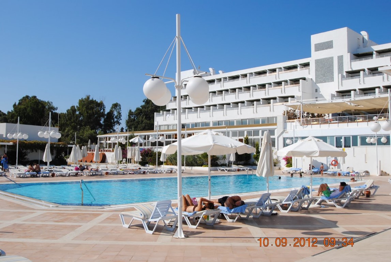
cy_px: 131
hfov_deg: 53.1
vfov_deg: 37.0
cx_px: 196
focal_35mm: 36
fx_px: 391
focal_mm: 24
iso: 100
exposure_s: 1/320
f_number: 9
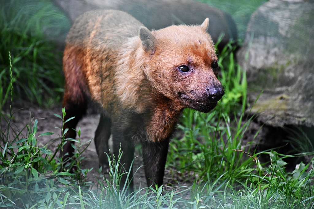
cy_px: 104
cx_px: 157
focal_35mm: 210
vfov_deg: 6.5
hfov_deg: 9.8
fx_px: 1832
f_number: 5.6
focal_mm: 140
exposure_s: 1/500
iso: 2200
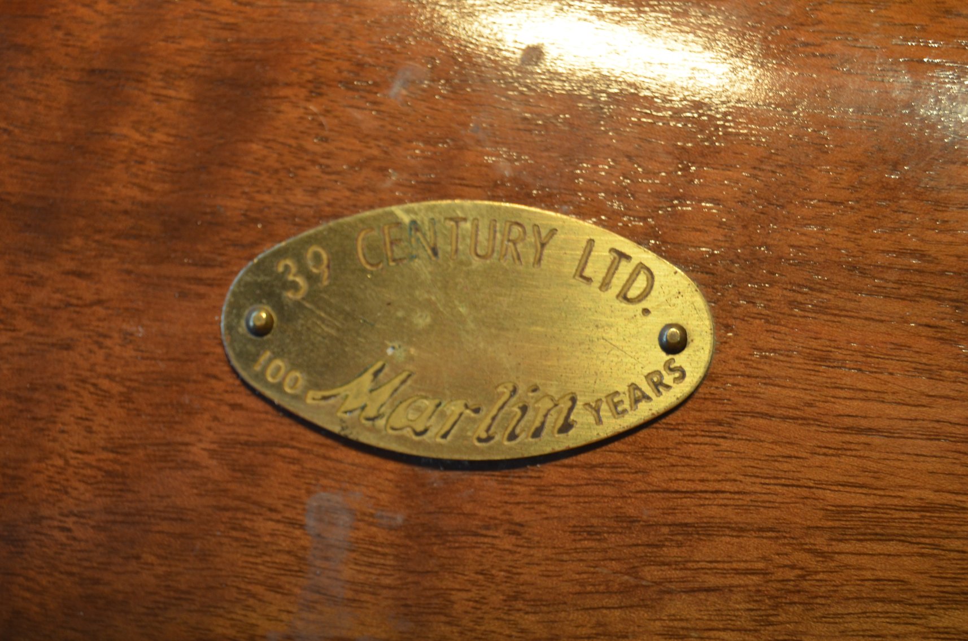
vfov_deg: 16.5
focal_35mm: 82
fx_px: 2214
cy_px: 320
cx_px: 484
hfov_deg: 24.7
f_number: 5.6
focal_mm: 55
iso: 400
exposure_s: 1/80
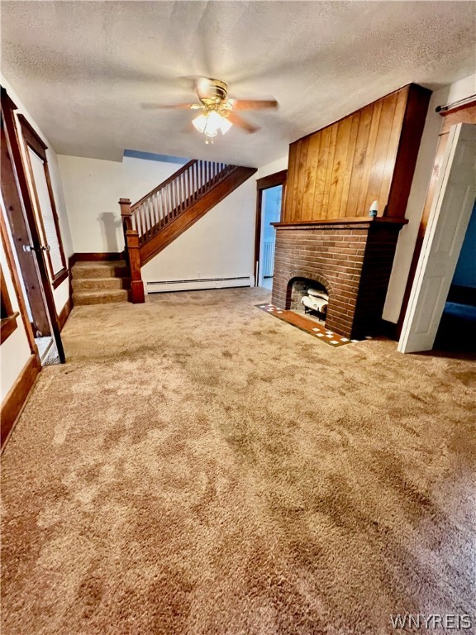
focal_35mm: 13
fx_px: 238
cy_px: 318
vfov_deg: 106.2
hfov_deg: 89.9
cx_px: 238
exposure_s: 1/60
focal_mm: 1.57
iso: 640
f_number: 1.8
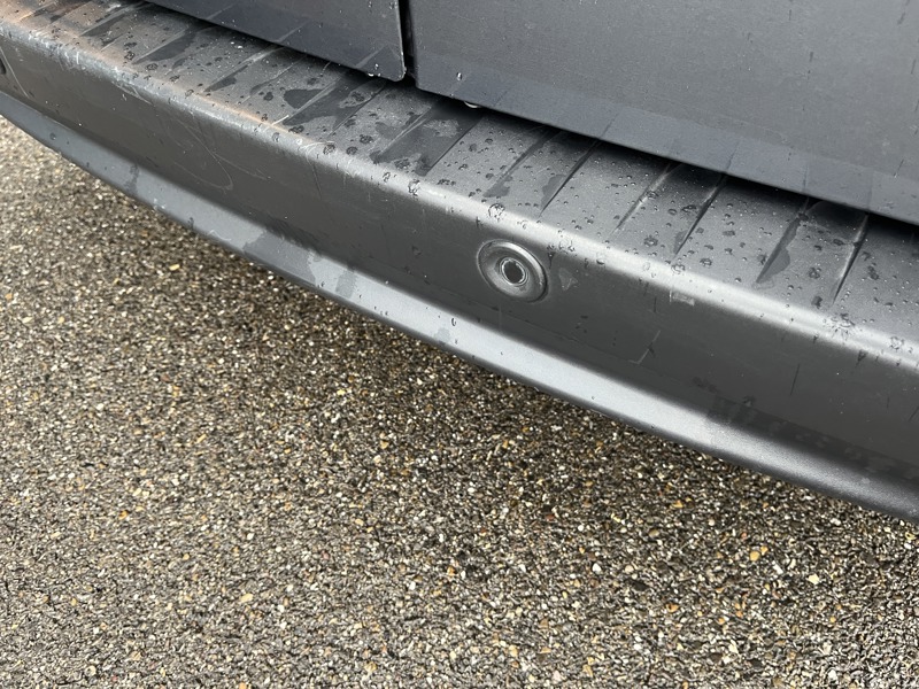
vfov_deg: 53.1
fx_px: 690
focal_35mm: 26
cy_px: 344
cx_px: 460
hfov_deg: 67.3
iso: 320
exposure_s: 1/60
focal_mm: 5.1
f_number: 1.6
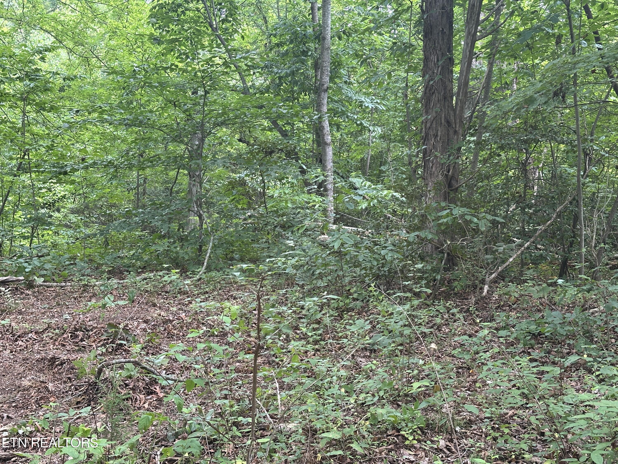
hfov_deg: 39.7
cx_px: 309
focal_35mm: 48
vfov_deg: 30.3
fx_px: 857
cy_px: 232
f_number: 1.78
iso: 80
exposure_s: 1/121
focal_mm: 6.86
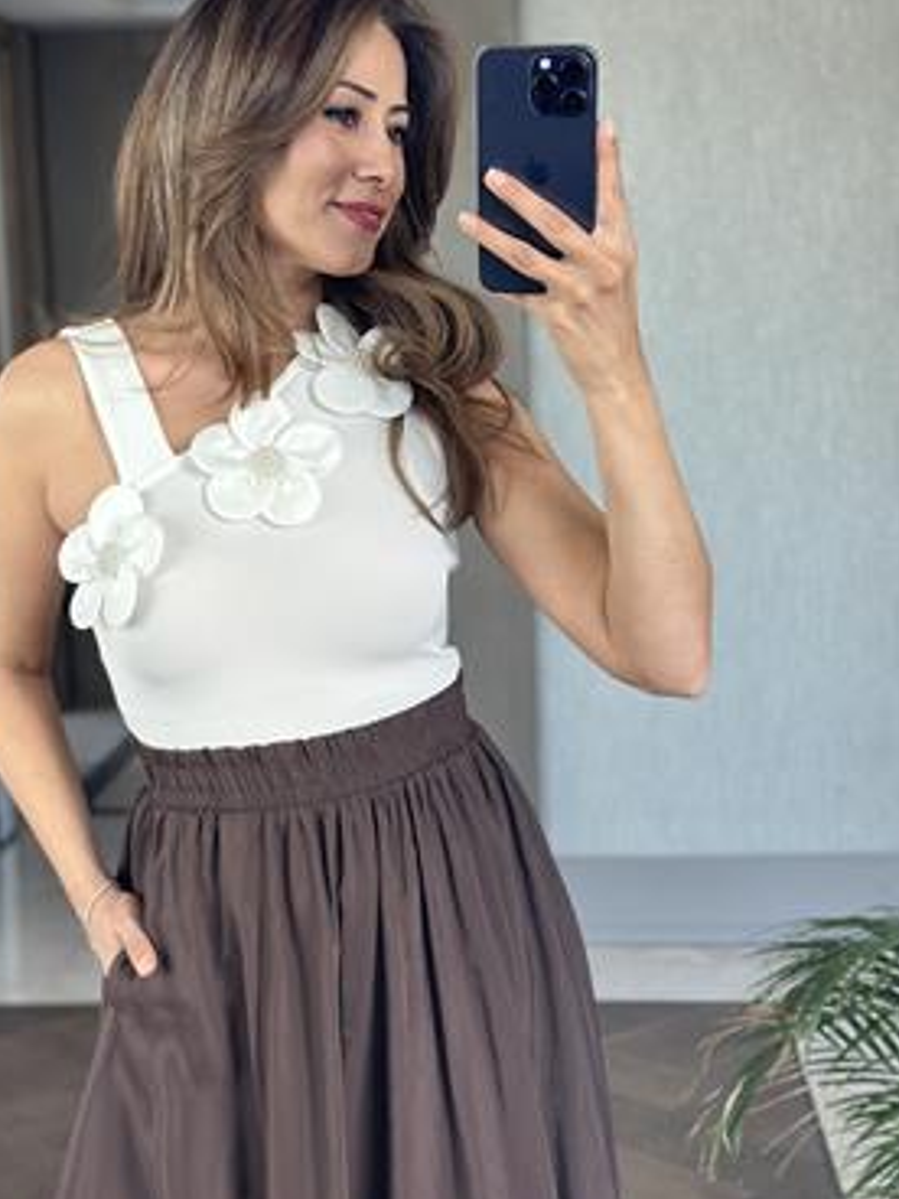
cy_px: 606
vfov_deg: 29.4
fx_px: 2285
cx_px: 319
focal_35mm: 66
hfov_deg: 22.2
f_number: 1.78
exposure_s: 1/60
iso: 125
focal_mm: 6.86
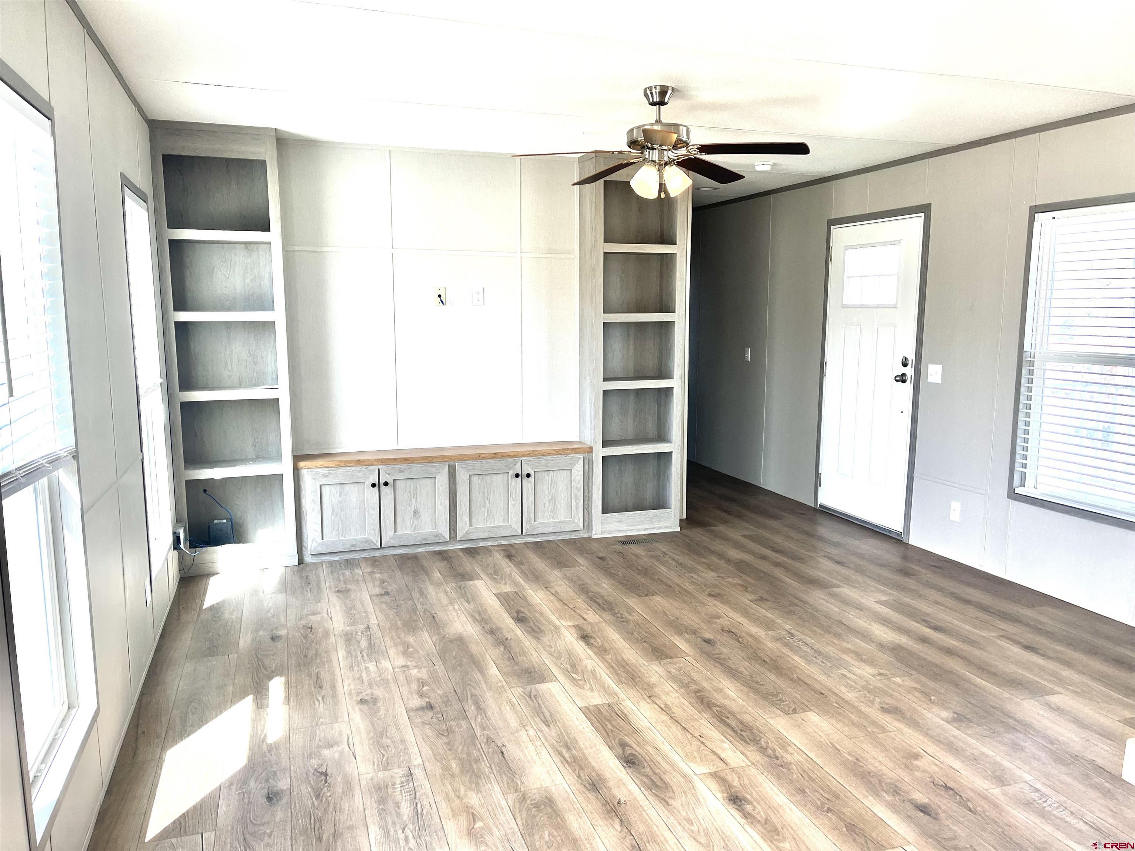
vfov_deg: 53.1
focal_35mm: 26
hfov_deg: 67.3
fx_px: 852
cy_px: 426
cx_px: 568
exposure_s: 1/170
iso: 64
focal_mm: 5.1
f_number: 1.6
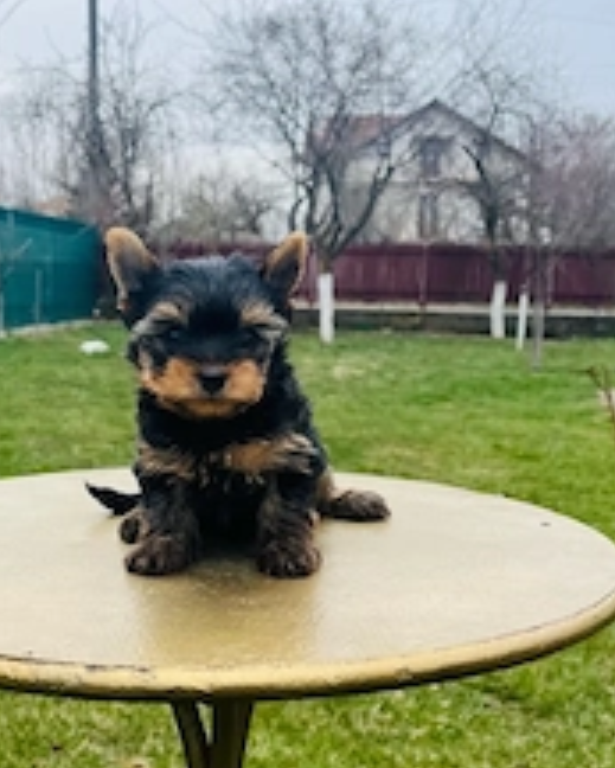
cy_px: 395
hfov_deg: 31.7
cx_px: 185
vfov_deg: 39.5
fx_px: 1069
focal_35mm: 47
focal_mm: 5.1
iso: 50
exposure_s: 1/913
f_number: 1.6
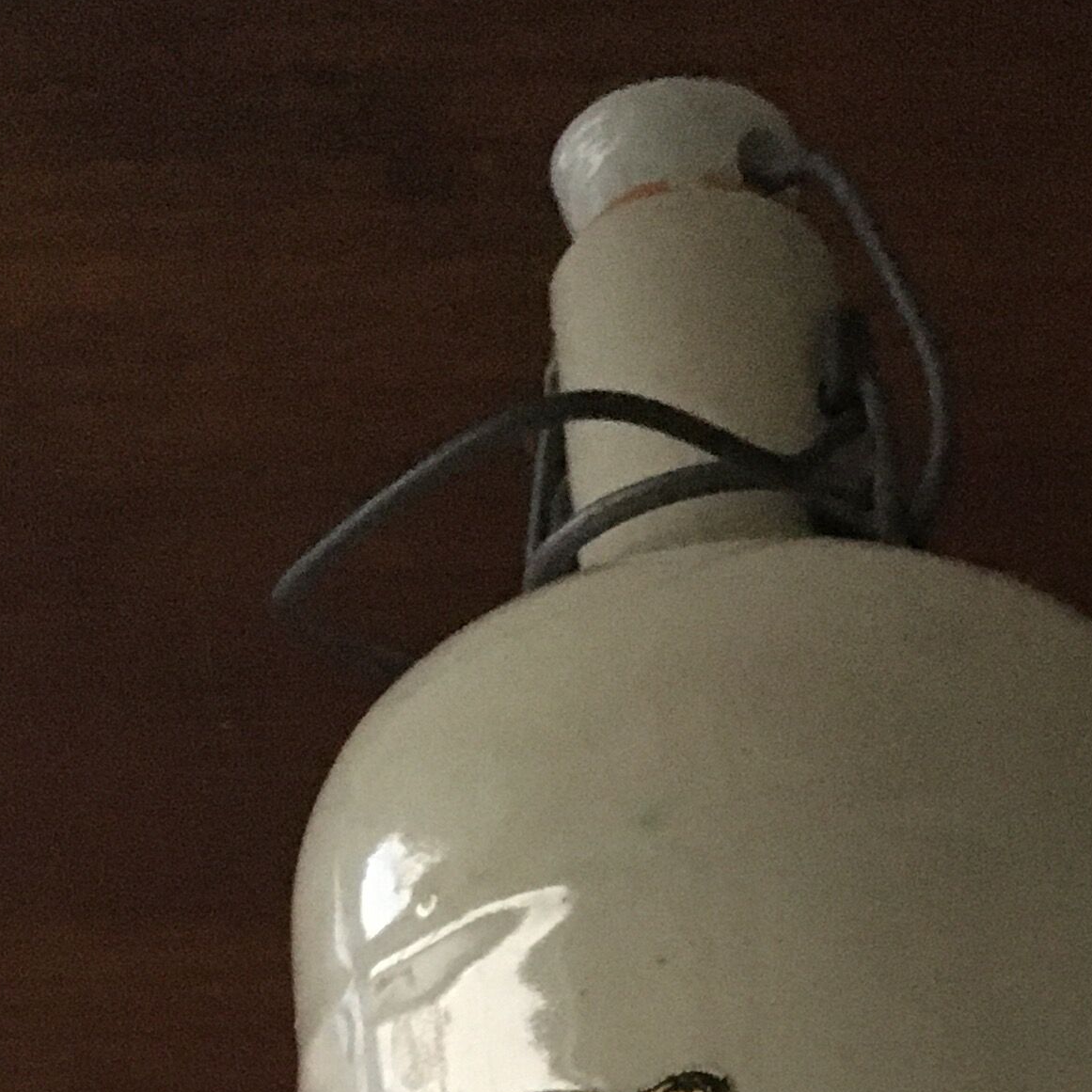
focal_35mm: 89
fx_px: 3176
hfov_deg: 18.9
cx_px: 1151
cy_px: 1780
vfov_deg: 17.0
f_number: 2.2
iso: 320
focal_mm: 4.15
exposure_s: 1/17
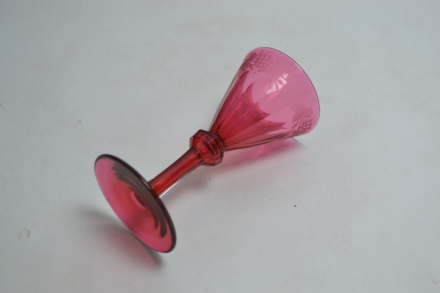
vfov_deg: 27.5
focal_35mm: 49
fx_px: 599
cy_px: 149
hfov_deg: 40.3
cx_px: 216
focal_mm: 32
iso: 400
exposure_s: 1/30
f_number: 4.8
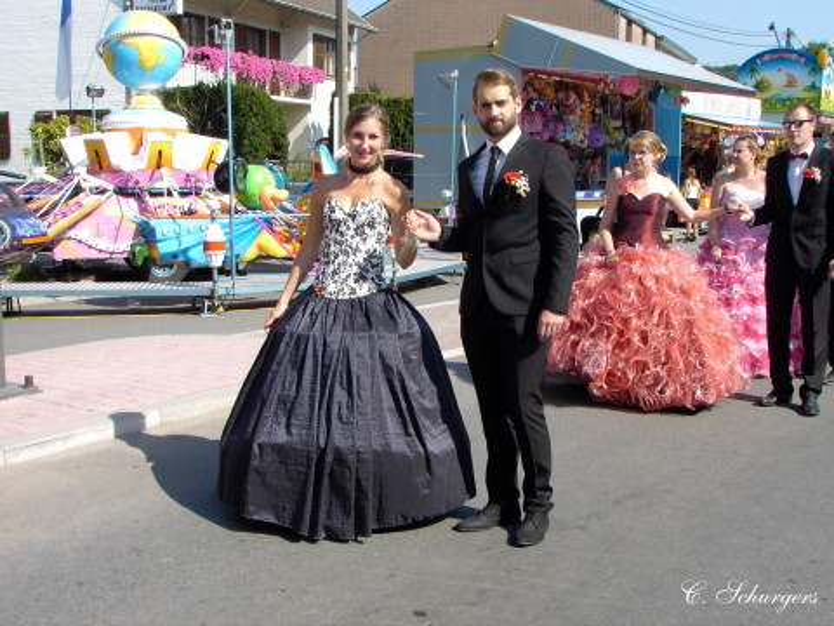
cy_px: 313
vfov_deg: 31.5
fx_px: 1108
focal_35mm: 46
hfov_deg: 41.2
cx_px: 417
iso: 70
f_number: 5
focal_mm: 7.1
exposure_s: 1/210
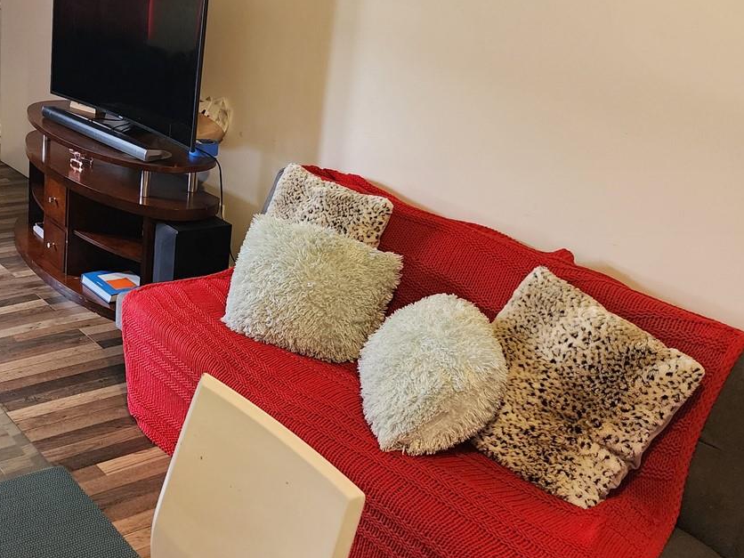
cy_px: 203
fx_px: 946
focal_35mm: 44
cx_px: 108
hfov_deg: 40.4
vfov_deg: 32.7
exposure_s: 1/120
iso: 500
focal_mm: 6.4
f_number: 1.8
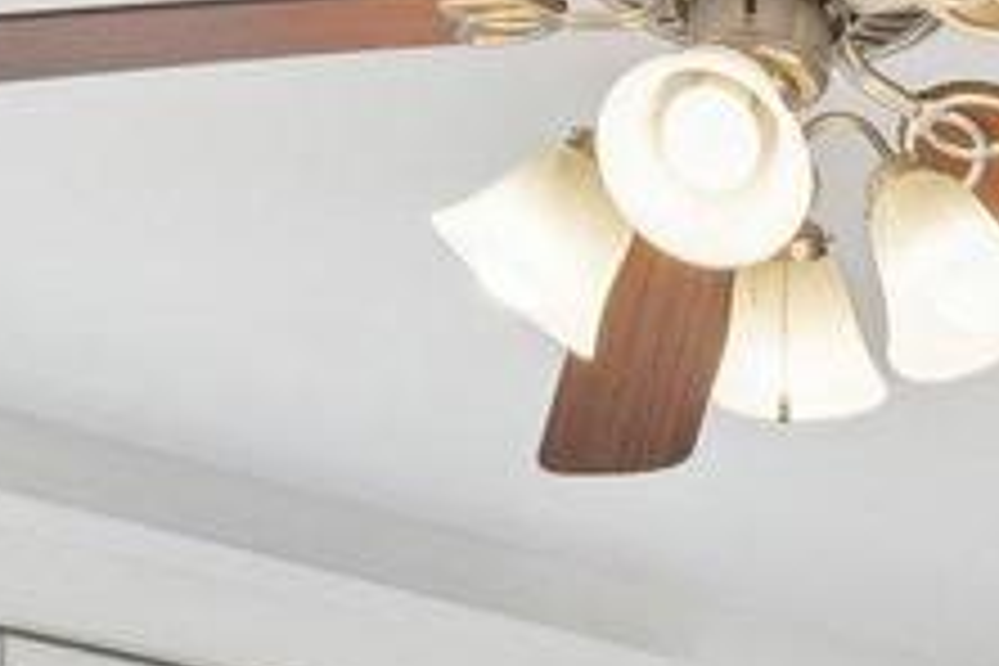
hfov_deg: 19.2
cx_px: 1440
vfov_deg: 12.4
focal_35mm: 95
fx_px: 2633
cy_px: 1413
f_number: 8
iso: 200
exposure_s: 1/25
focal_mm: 14.6
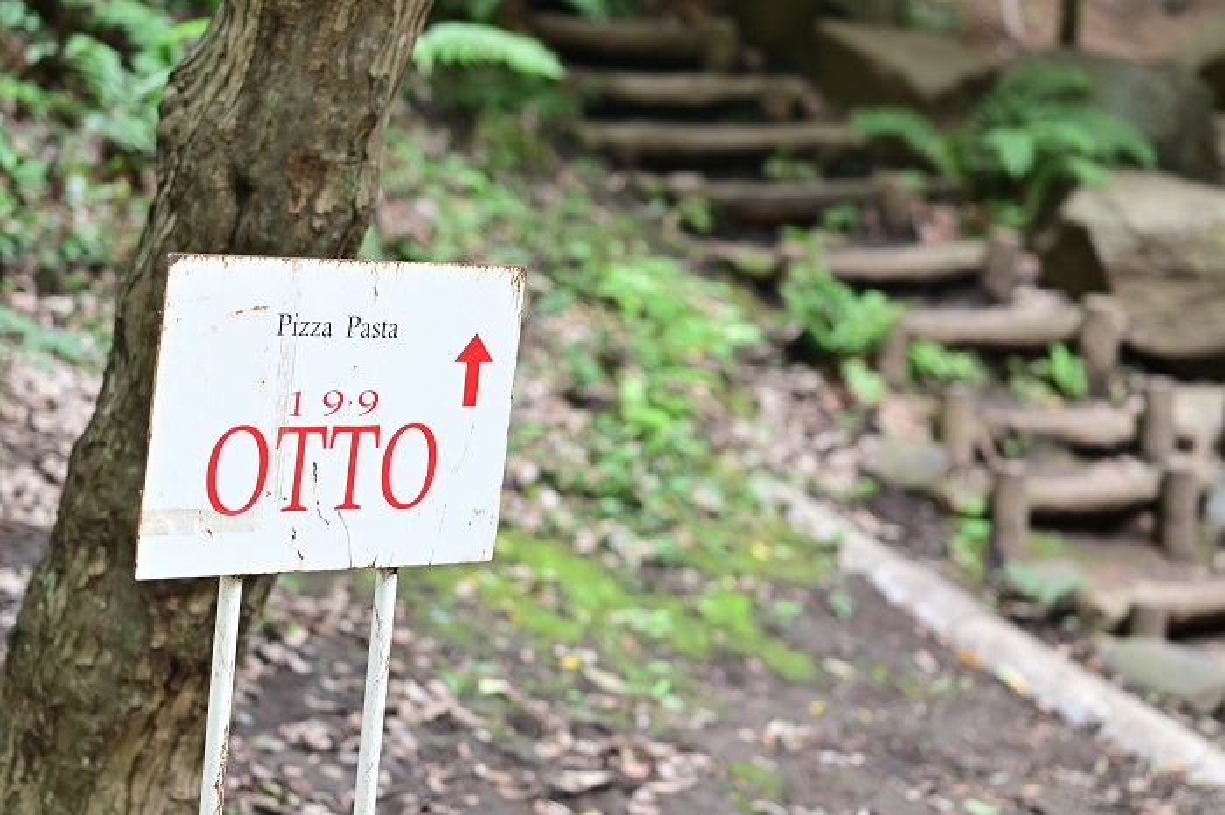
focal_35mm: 127
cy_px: 408
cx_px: 612
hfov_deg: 16.1
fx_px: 4319
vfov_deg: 10.8
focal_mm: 85
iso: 250
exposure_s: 1/40
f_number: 2
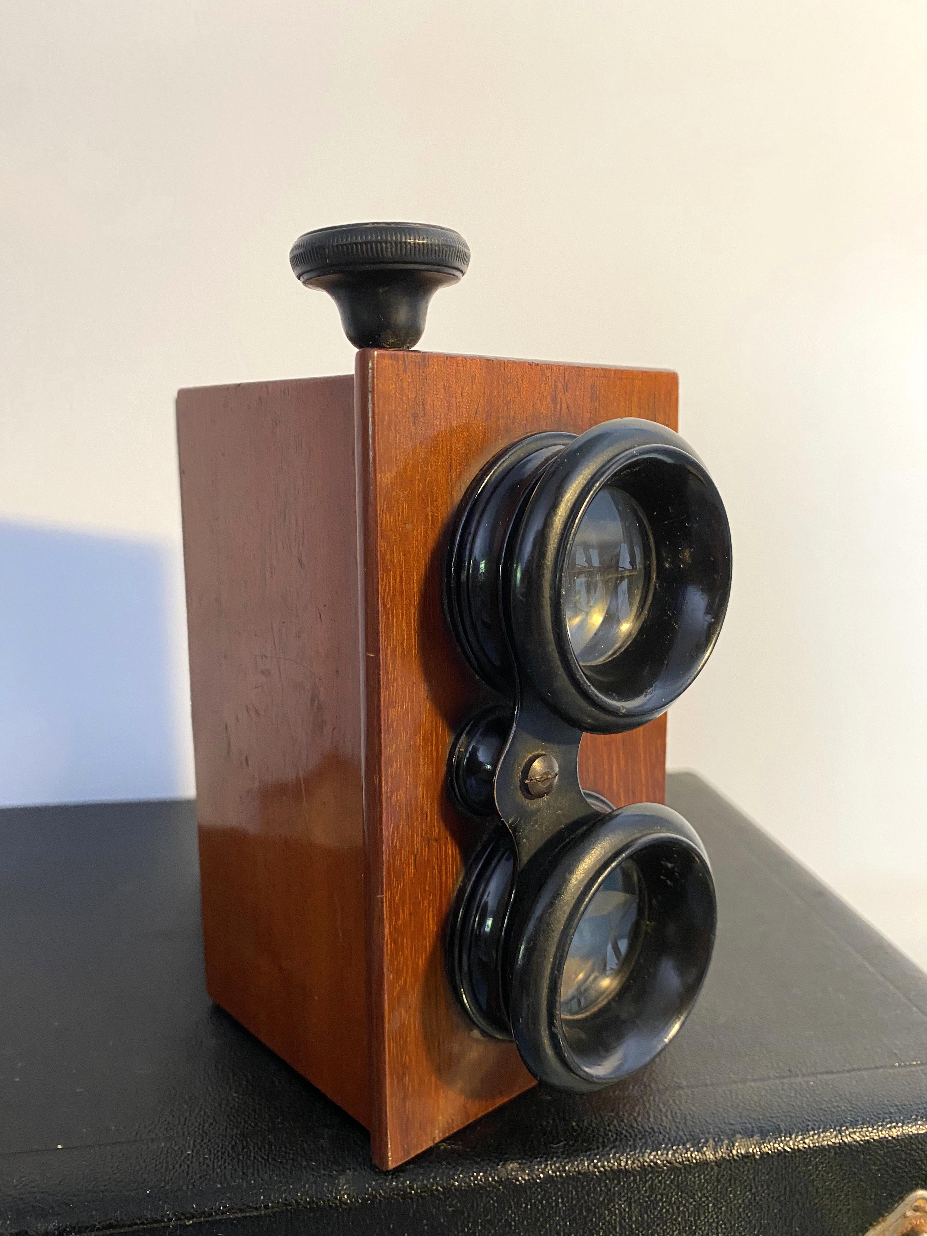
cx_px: 464
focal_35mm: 26
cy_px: 618
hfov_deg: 53.1
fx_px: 928
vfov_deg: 67.3
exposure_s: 1/50
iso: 100
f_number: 1.8
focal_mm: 4.25
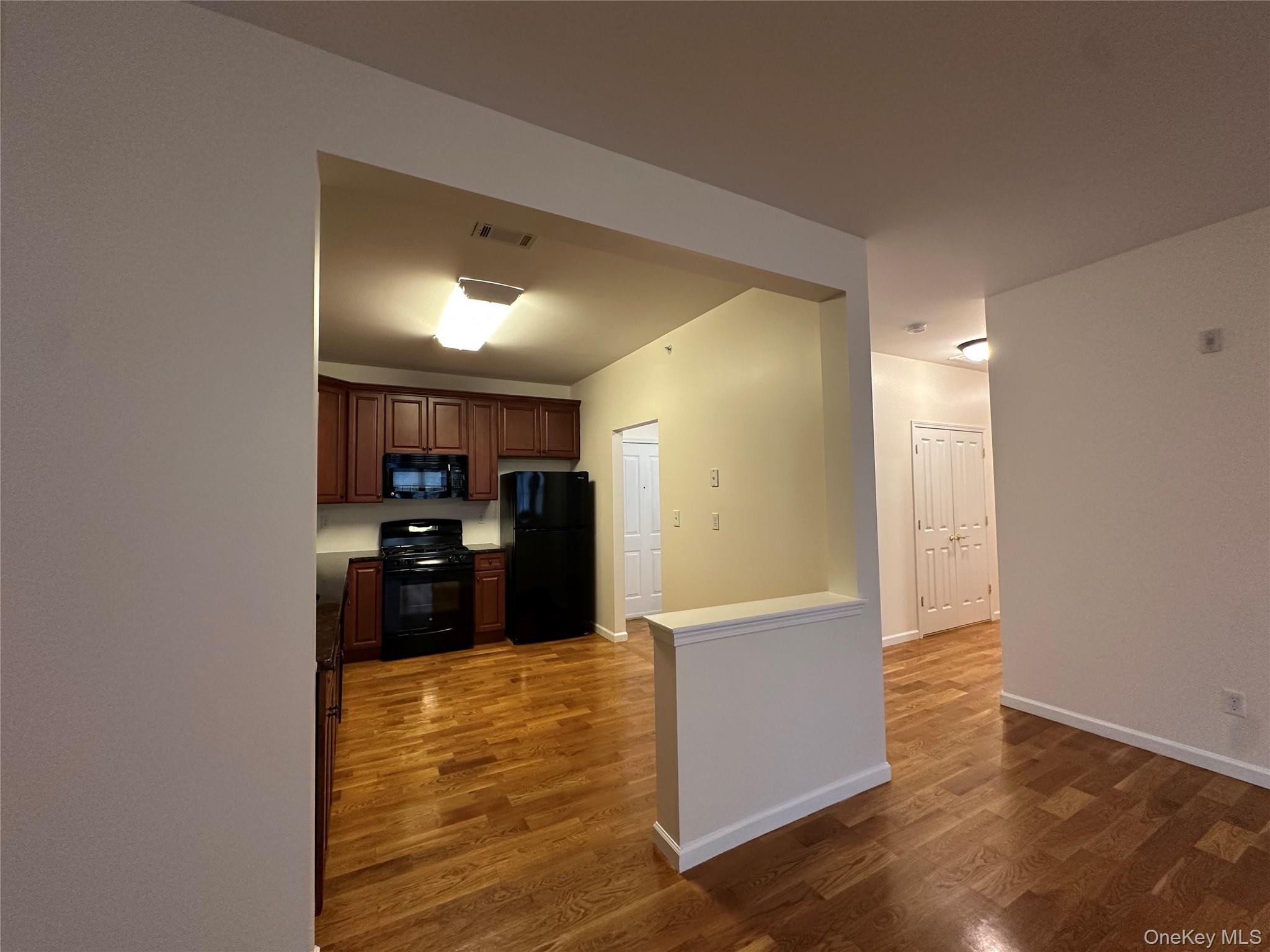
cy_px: 476
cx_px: 635
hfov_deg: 102.1
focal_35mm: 14
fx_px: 514
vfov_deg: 85.7
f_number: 2.2
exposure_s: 1/60
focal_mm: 2.22
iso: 250
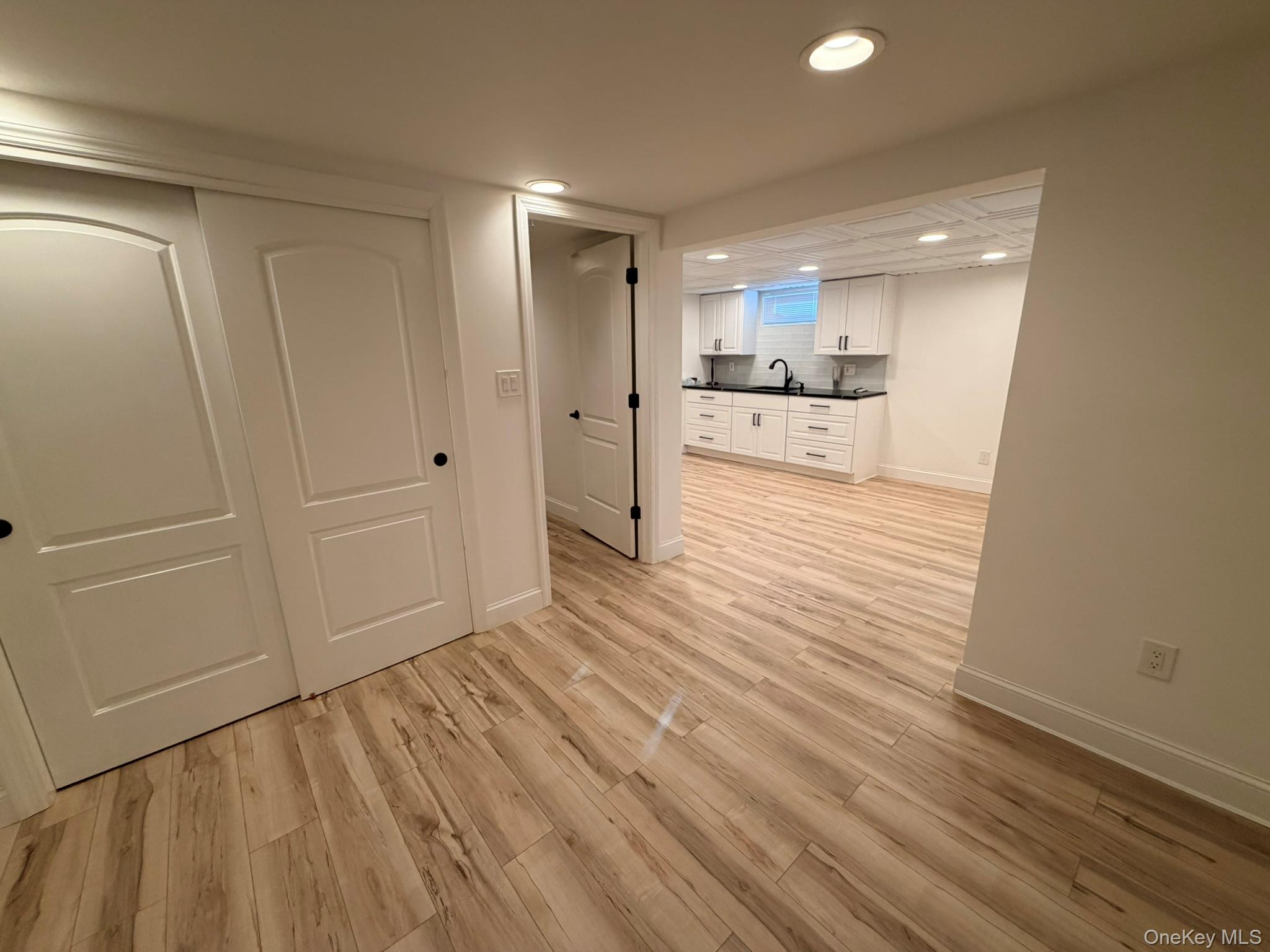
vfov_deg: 85.7
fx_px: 514
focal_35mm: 14
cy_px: 476
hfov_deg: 102.1
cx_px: 635
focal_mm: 2.22
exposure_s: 1/120
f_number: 2.2
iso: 200
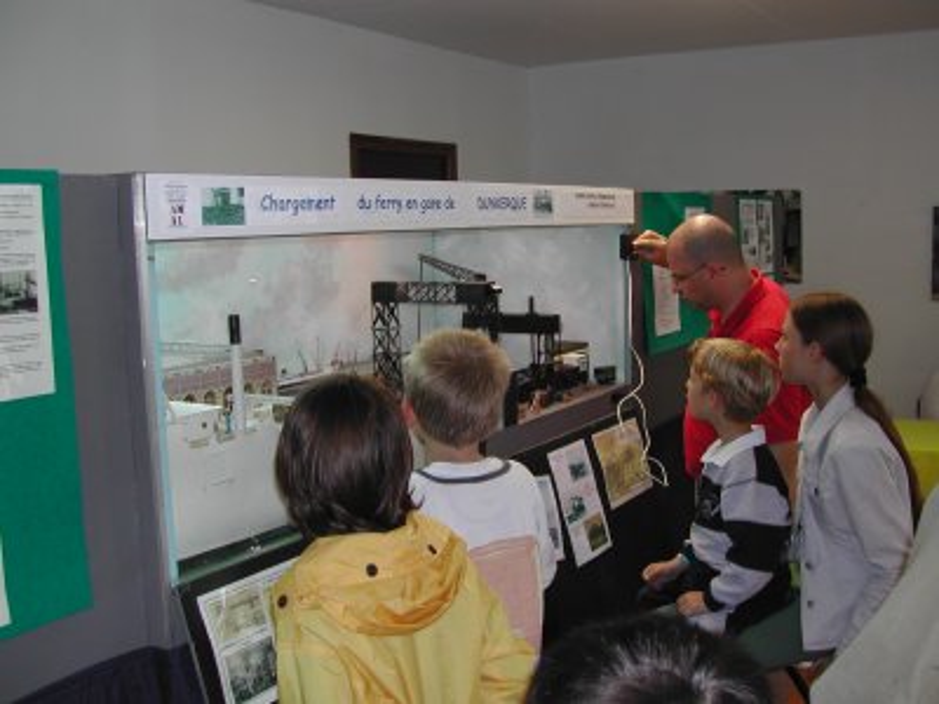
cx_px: 470
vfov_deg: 37.7
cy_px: 352
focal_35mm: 38
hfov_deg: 49.0
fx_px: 1031
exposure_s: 1/30
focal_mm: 8
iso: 100
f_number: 2.8
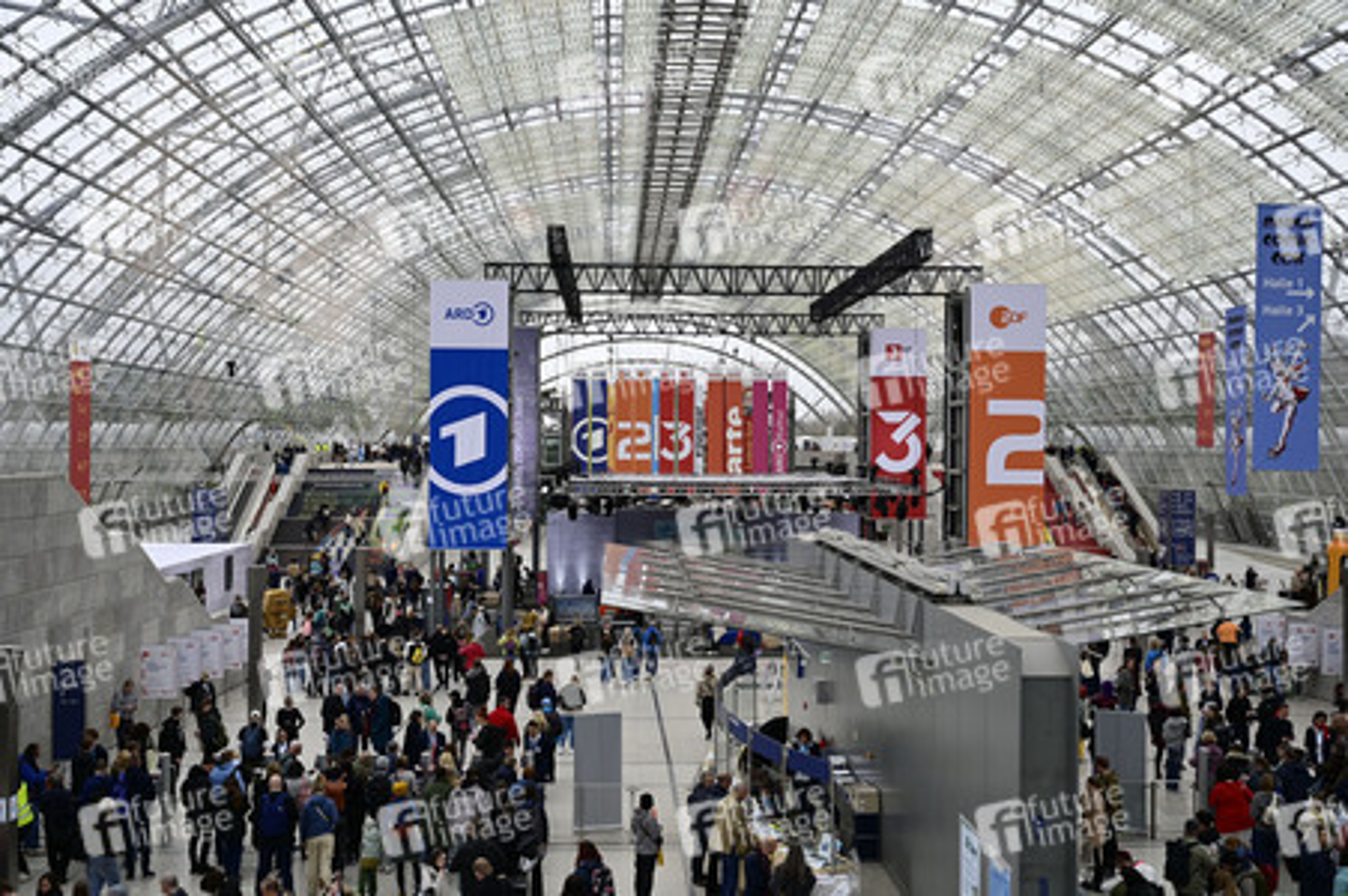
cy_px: 448
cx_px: 674
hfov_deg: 51.9
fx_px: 1384
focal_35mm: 37
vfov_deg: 35.9
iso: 100
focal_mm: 37
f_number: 3.5
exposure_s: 1/320
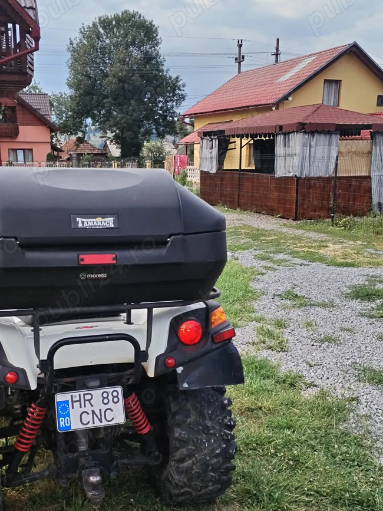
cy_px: 315
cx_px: 162
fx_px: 590
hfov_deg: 35.9
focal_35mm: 40
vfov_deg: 46.4
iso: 100
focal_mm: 4.75
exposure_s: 1/528
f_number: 1.8
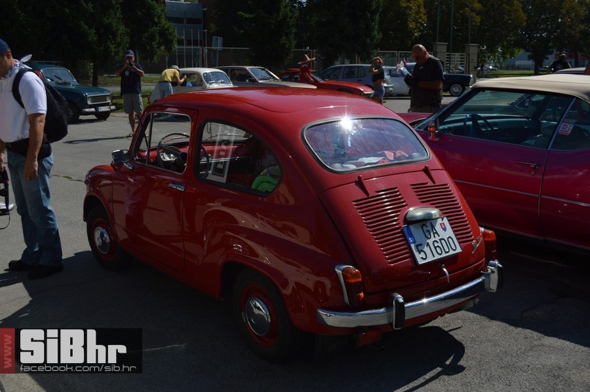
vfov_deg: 34.2
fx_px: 639
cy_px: 196
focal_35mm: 39
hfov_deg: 49.6
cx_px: 295
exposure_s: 1/1600
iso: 100
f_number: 5
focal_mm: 26
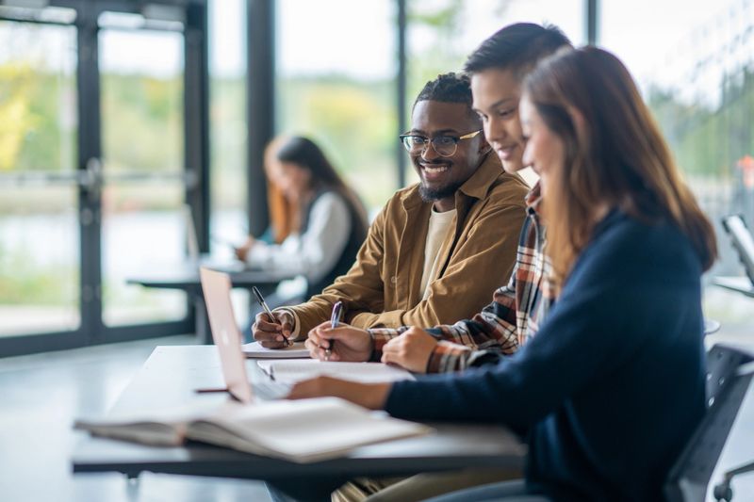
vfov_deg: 16.1
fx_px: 1780
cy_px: 251
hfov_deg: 23.9
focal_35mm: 85
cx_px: 377
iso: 160
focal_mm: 85
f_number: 1.4
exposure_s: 1/400
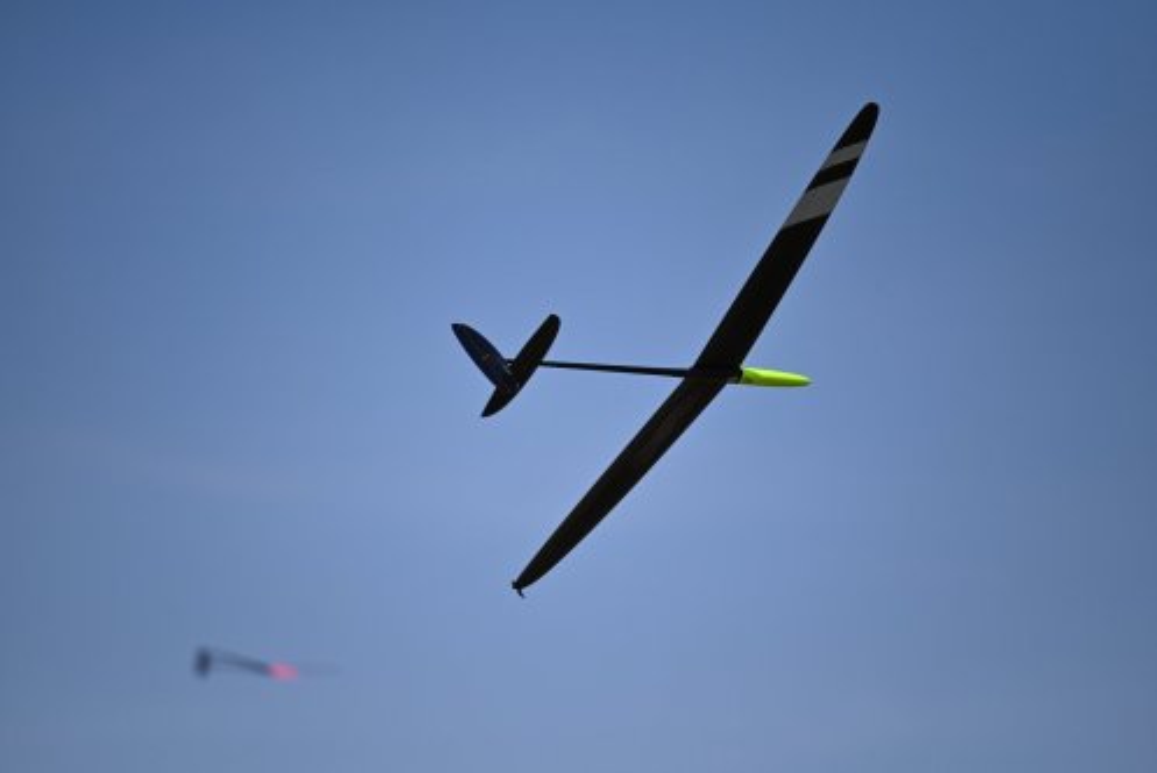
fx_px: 12863
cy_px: 386
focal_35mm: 400
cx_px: 578
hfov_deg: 5.2
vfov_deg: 3.4
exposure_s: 1/6400
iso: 640
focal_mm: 400
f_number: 6.3
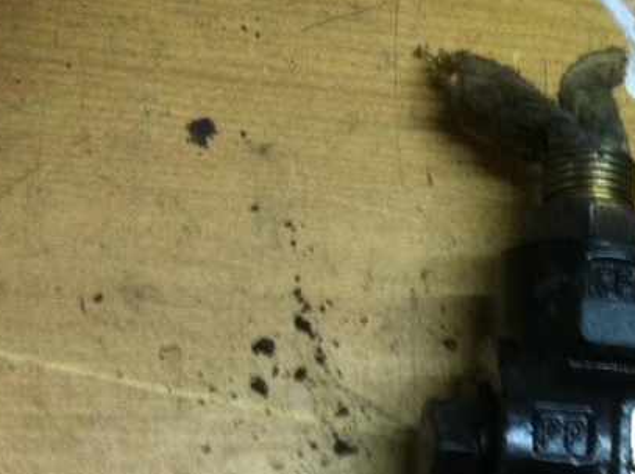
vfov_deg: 16.3
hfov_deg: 21.0
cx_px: 725
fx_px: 1612
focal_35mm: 88
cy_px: 508
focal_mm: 3.85
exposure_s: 1/17
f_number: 2.8
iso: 250
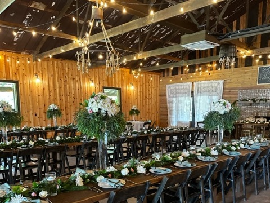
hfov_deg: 71.6
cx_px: 135
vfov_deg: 56.8
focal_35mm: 24
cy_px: 102
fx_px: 187
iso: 640
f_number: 1.78
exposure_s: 1/40
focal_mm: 6.86
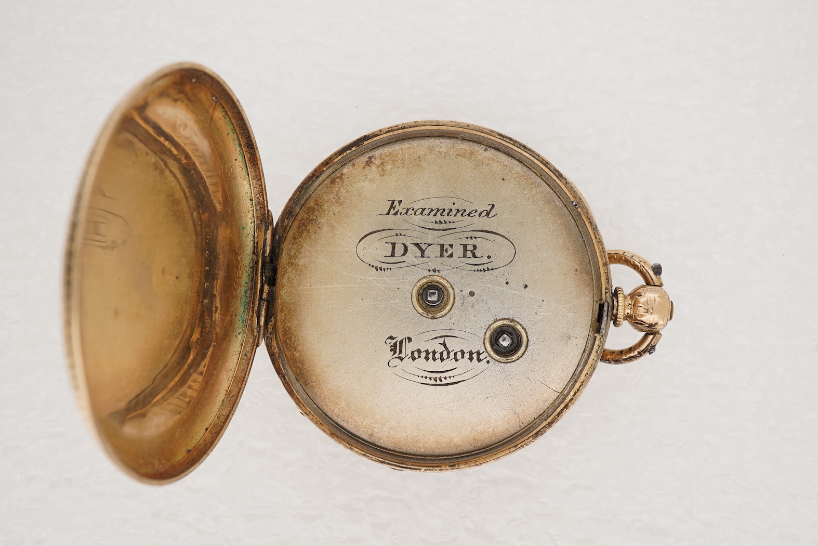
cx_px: 409
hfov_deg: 43.6
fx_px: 1023
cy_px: 273
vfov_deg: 29.9
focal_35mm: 45
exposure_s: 1/160
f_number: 22
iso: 160
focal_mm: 30
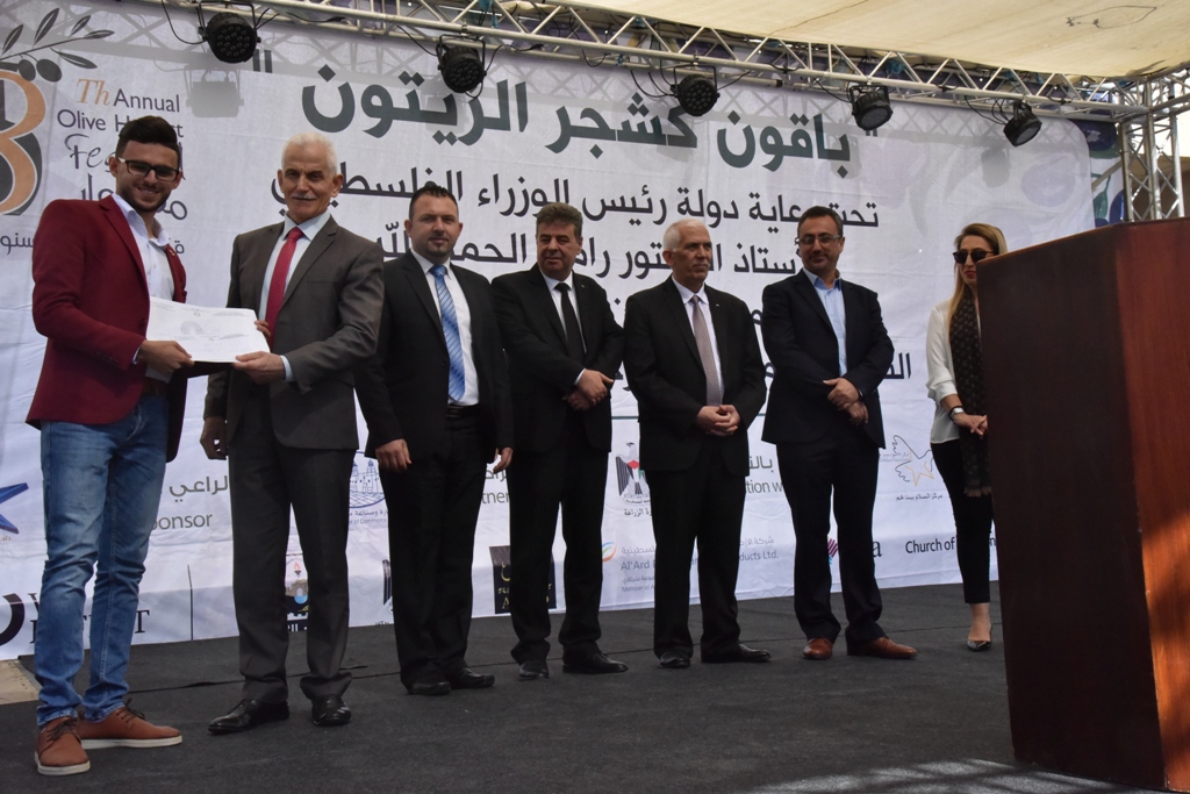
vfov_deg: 33.4
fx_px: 1322
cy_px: 397
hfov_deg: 48.5
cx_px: 595
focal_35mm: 40
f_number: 20
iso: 3200
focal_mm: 40
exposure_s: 1/1600
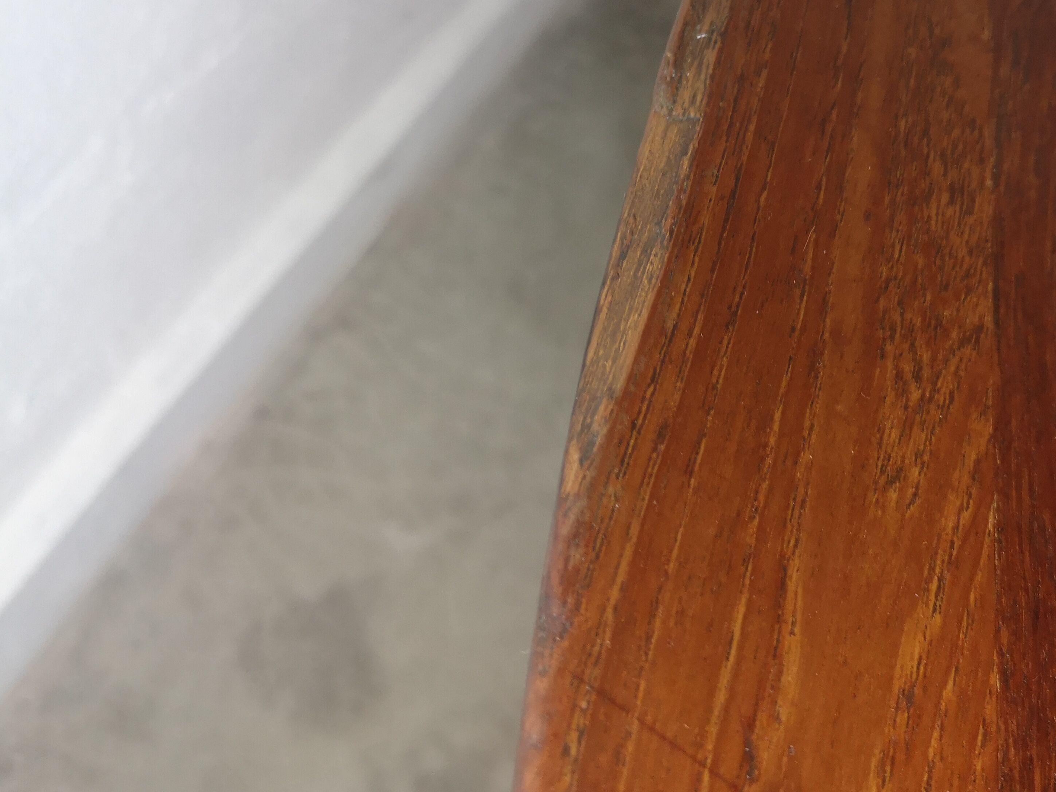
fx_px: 1129
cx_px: 706
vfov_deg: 38.2
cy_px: 256
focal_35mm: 37
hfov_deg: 49.3
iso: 200
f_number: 1.8
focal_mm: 3.95
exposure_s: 1/33.3
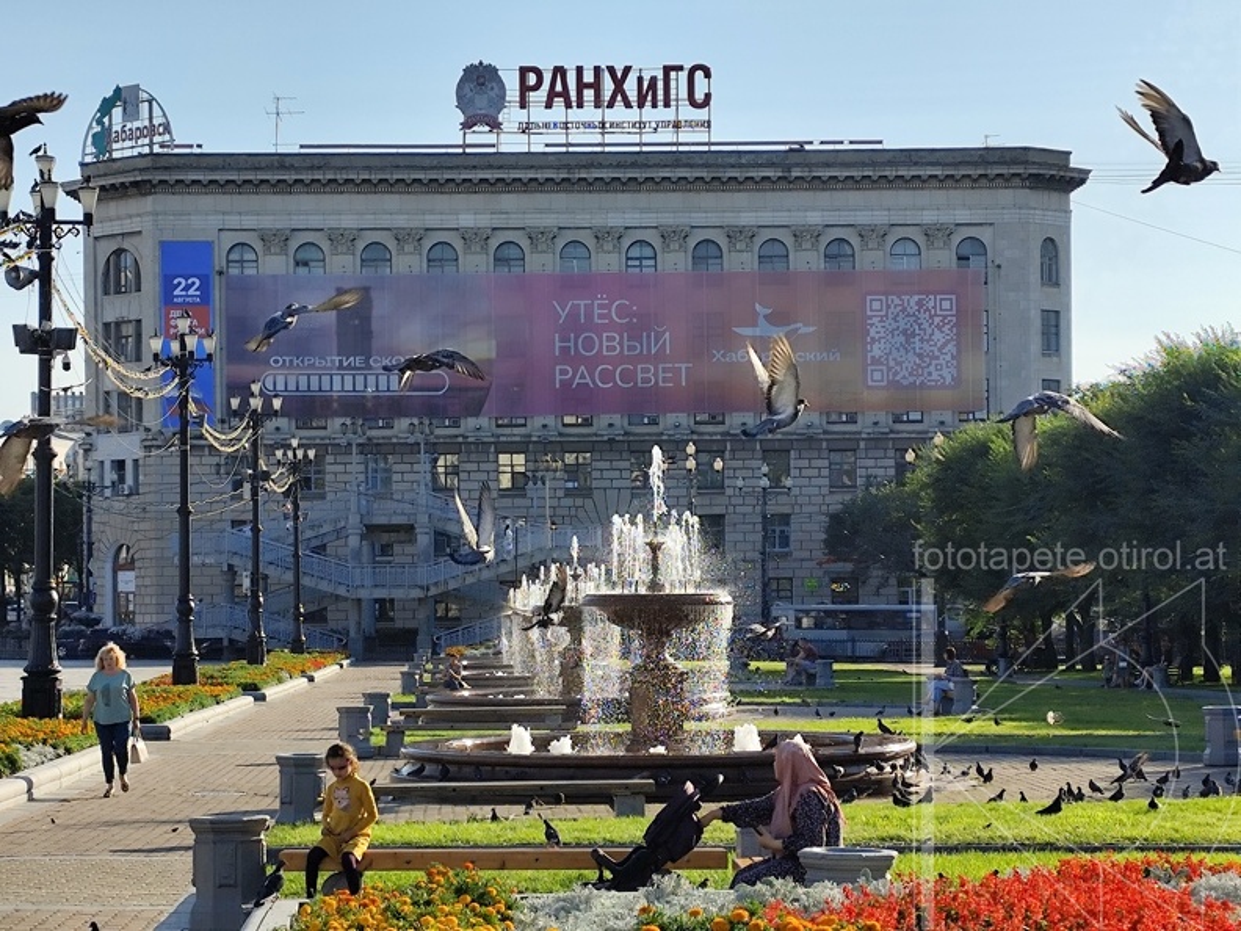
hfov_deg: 21.1
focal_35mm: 93
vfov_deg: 15.9
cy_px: 466
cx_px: 620
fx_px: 3334
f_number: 1.65
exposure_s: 1/1400
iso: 50
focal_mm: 6.19
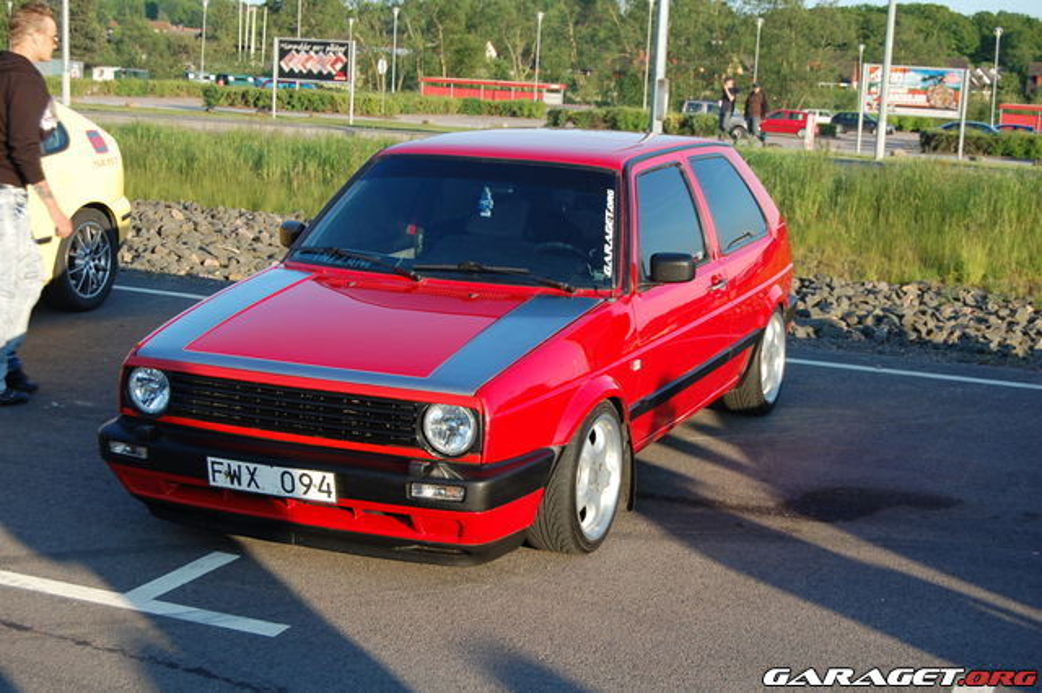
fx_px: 1649
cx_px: 521
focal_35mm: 57
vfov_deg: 23.8
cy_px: 346
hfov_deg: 35.1
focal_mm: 38
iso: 200
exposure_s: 1/200
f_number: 7.1
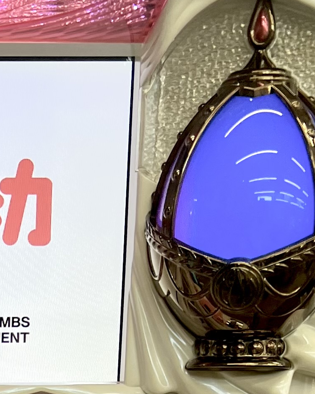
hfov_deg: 13.5
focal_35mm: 109
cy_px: 693
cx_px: -115
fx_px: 1270
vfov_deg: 15.4
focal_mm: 5.7
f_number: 1.5
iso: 40
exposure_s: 1/115
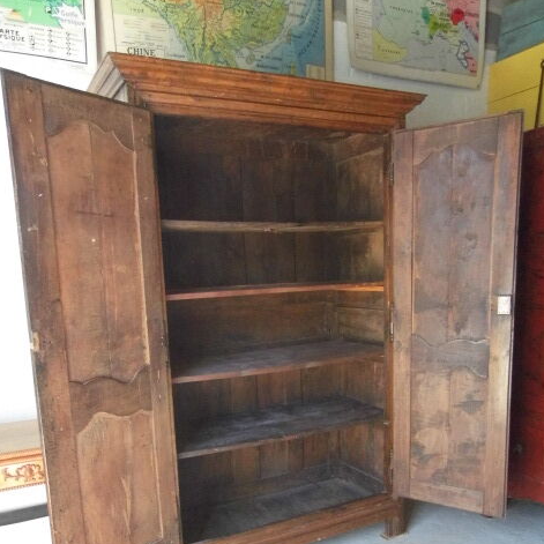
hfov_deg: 54.0
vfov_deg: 52.9
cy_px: 366
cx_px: 273
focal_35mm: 30
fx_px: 533
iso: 400
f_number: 3
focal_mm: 4.5
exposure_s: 1/30
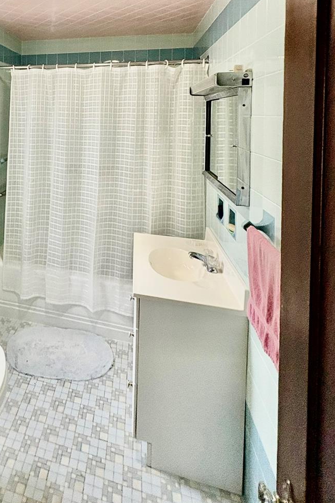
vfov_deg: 70.5
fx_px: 321
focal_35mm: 23
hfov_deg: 50.3
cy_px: 121
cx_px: 48
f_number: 2.2
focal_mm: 2.22
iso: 250
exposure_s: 1/60
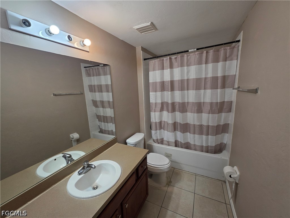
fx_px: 109
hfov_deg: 106.2
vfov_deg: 89.9
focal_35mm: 13
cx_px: 145
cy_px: 109
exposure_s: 1/120
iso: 200
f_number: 1.9
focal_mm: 2.2
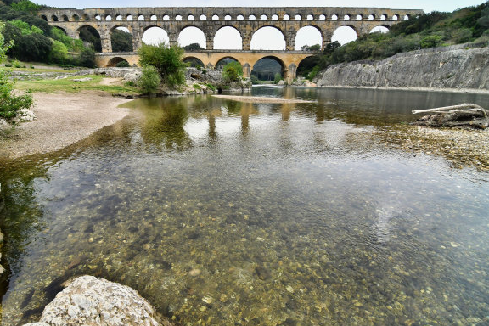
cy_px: 157
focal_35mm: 17
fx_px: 231
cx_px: 231
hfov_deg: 93.2
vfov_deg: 70.4
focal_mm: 11
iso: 400
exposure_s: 1/320
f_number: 7.1
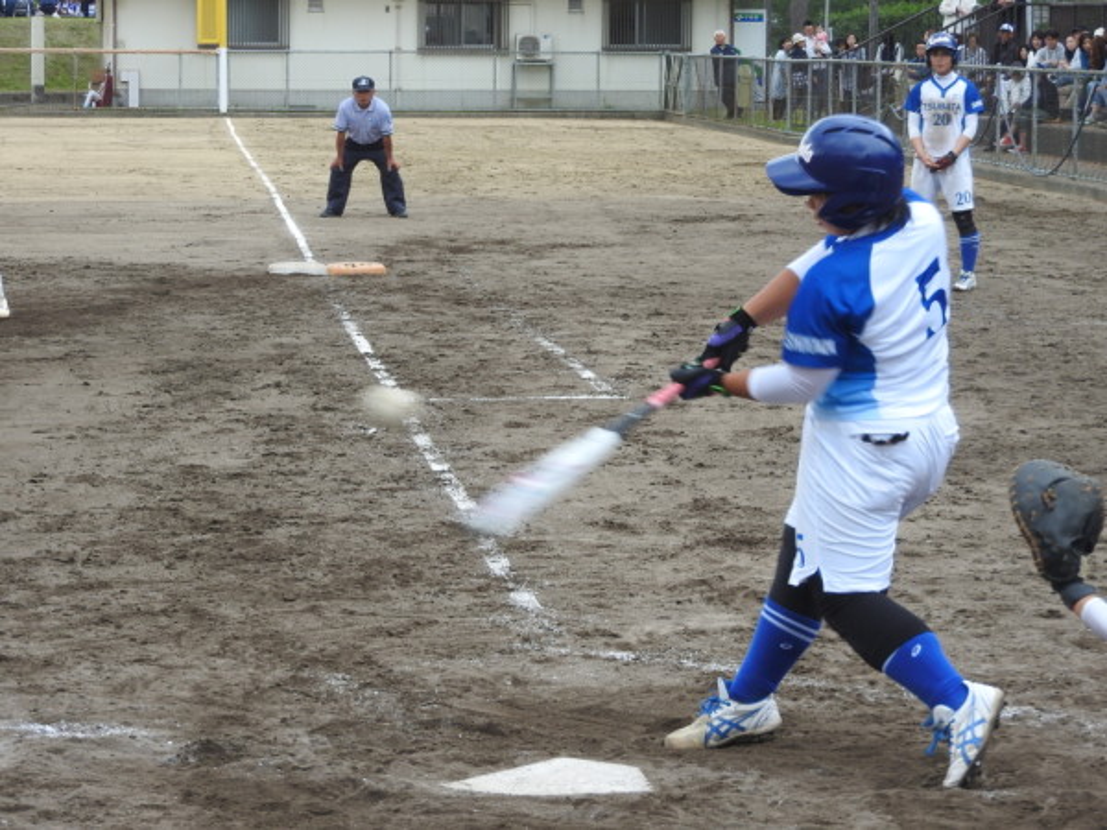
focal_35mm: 125
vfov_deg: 11.9
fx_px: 3997
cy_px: 415
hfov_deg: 15.8
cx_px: 554
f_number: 5
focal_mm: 22.4
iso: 100
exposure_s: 1/200
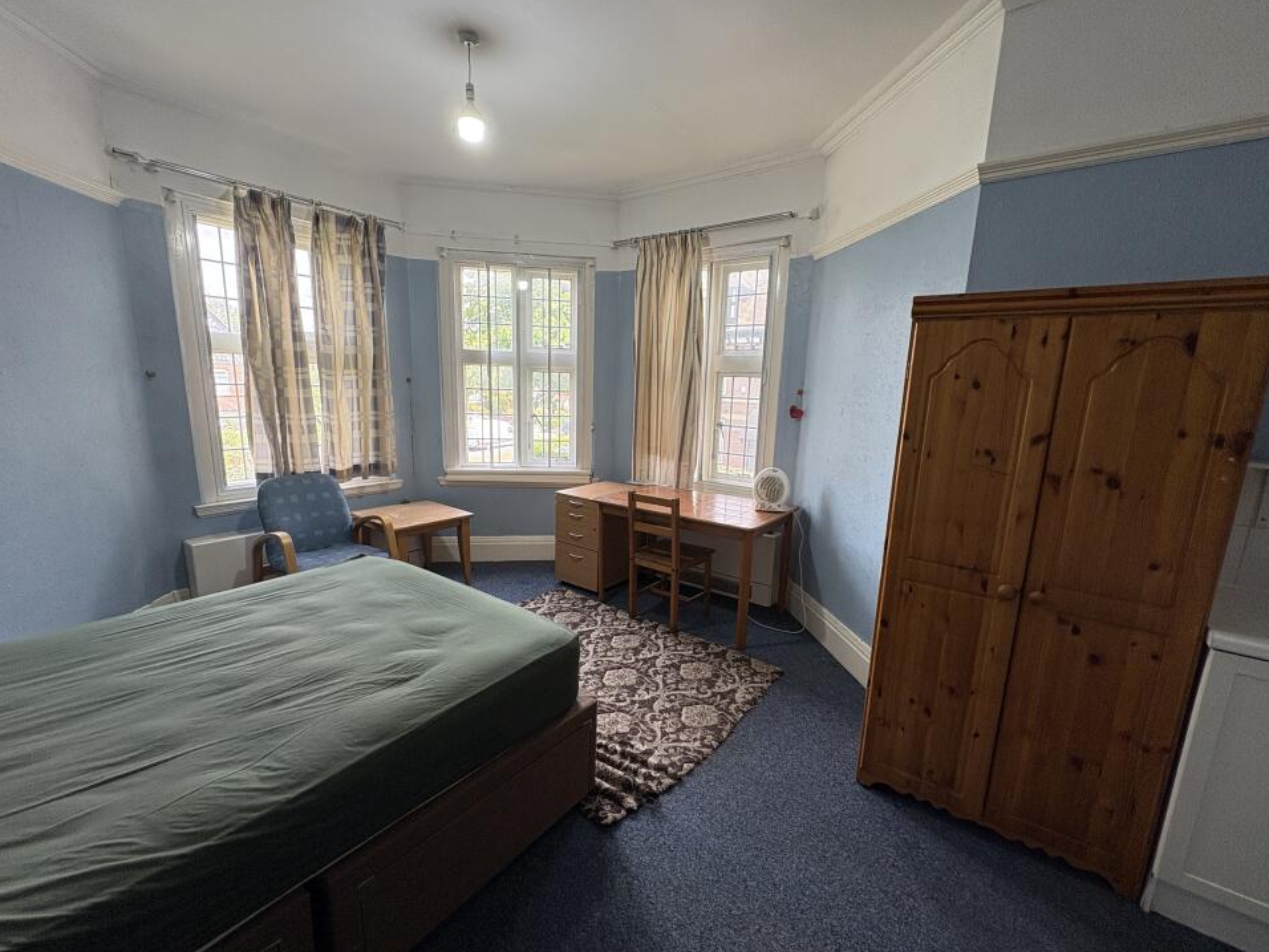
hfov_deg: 98.2
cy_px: 494
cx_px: 640
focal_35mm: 15
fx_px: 550
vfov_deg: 81.7
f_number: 2.2
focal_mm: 2.22
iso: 125
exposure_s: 1/99
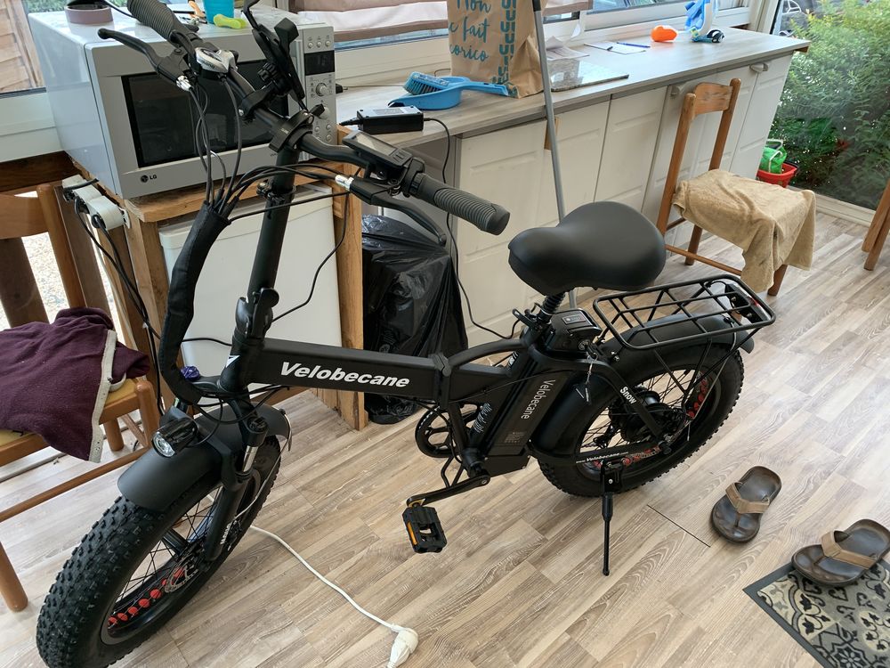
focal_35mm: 26
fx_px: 668
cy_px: 334
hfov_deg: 67.3
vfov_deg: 53.1
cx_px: 445
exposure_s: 1/65
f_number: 1.8
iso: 100
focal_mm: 4.25
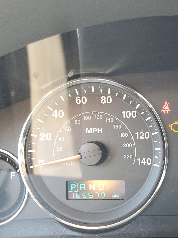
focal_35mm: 41
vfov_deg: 45.6
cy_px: 139
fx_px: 281
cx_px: 163
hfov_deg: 33.2
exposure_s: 1/60.2
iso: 153
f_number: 1.5
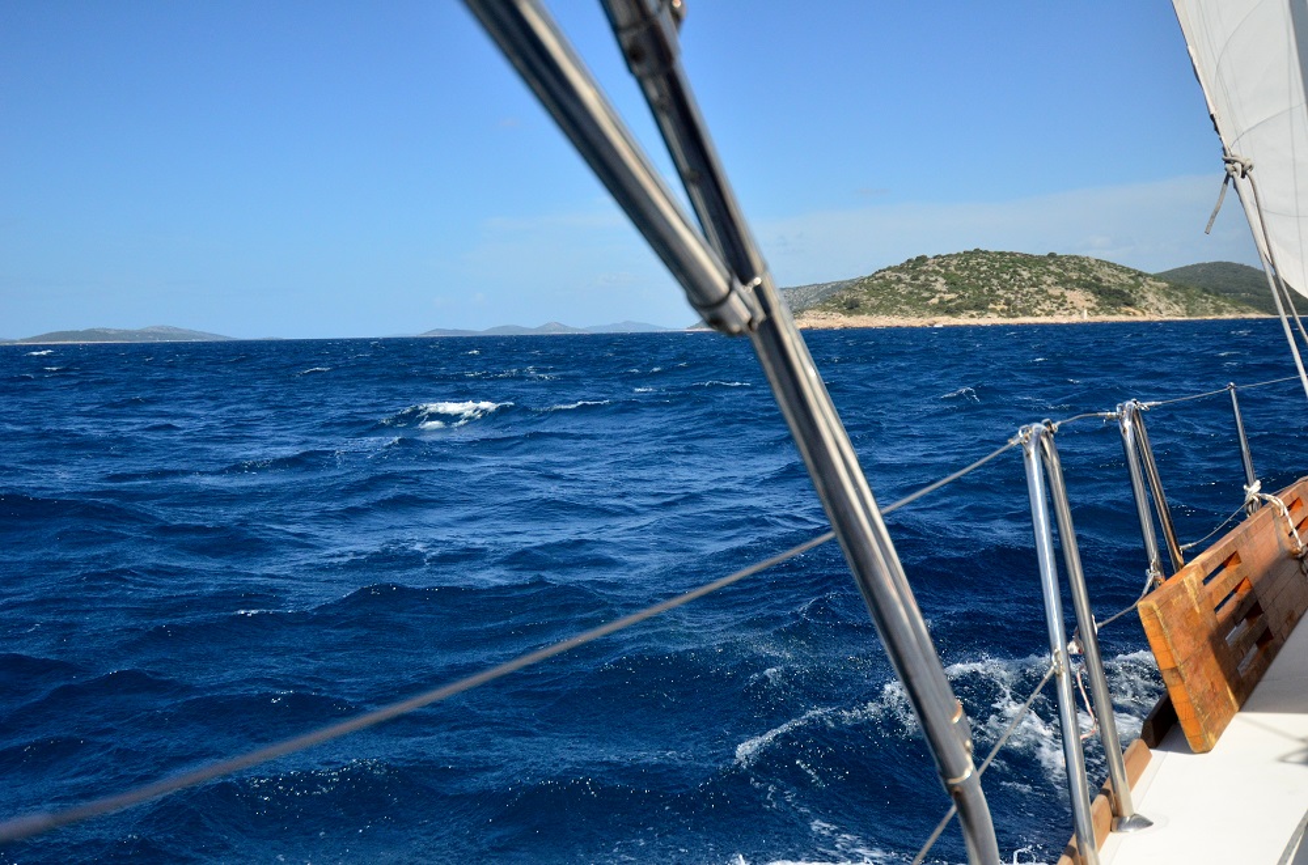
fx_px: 1305
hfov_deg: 53.2
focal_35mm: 36
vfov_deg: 36.7
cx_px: 654
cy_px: 432
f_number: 4.5
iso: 1000
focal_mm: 24
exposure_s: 1/8000
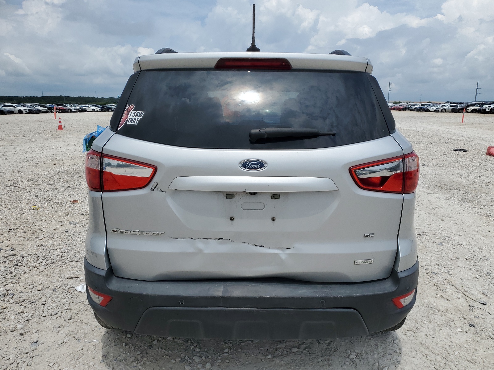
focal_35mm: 26
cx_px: 247
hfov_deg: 67.3
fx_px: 371
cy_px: 185
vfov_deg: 53.1
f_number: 1.5
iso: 50
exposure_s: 1/10000
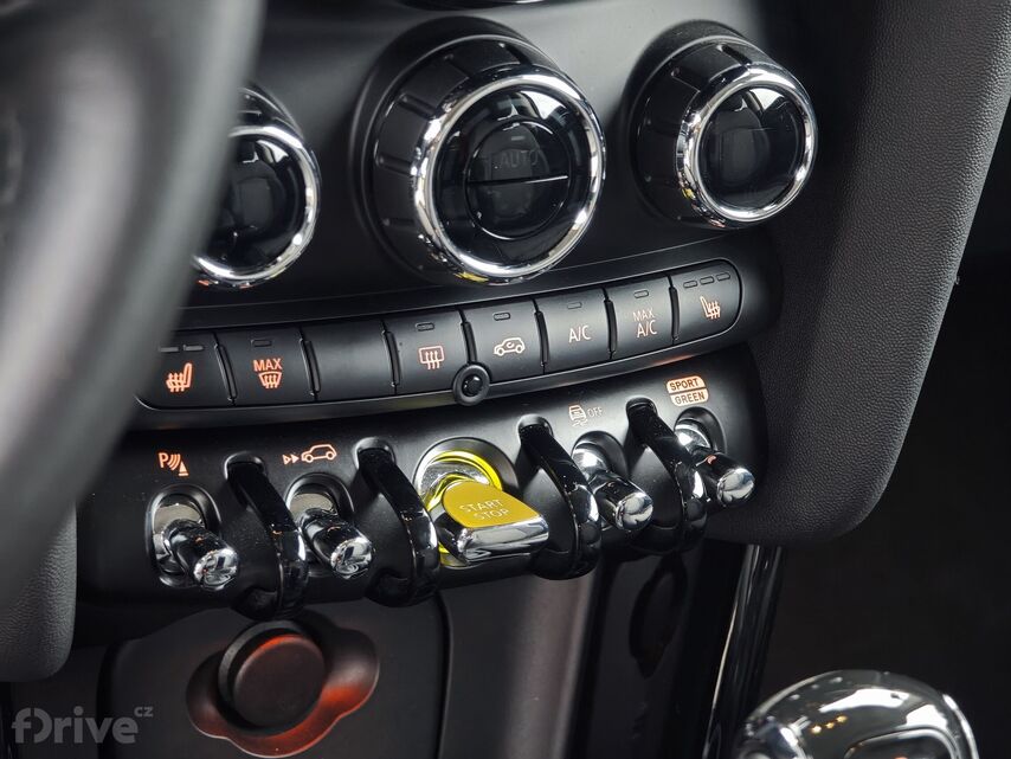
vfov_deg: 12.4
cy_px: 380
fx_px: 3506
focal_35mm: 120
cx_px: 506
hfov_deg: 16.4
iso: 1000
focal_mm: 19.4
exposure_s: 1/25
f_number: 2.5
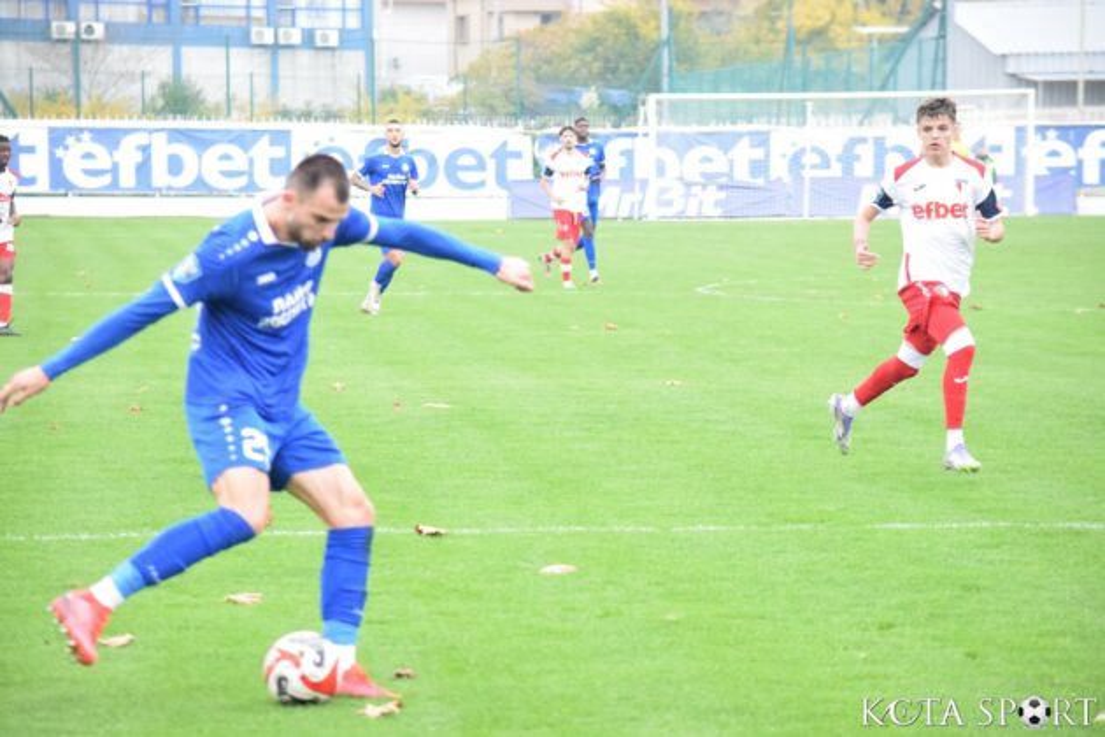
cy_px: 368
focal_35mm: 180
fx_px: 5525
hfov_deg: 11.4
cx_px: 552
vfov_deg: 7.6
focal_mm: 120
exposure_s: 1/1000
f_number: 4.8
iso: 6400
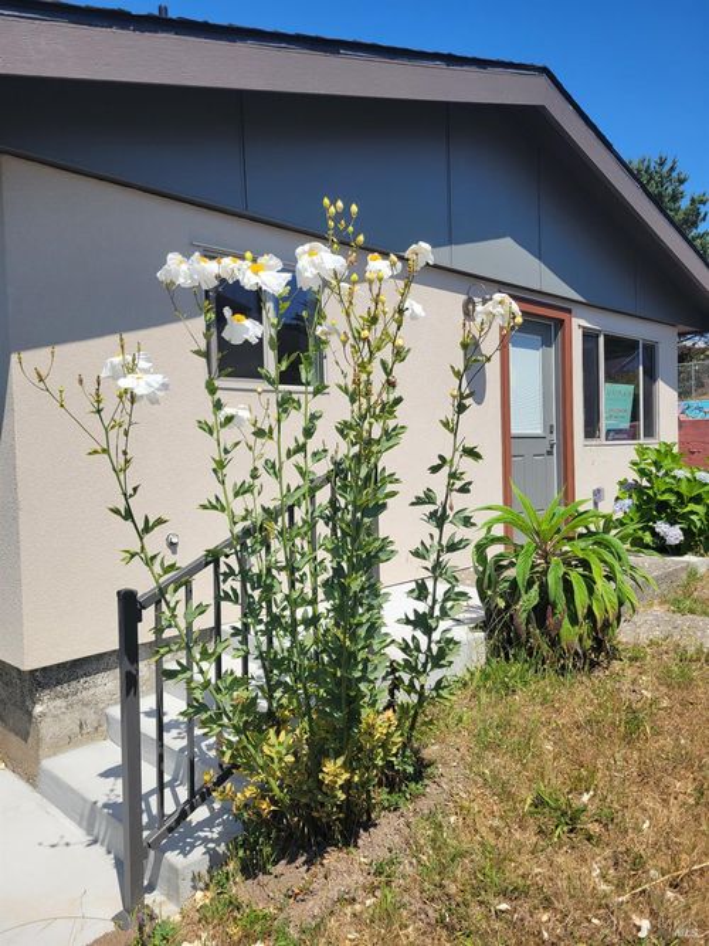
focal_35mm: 26
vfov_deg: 67.3
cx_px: 354
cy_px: 473
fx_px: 710
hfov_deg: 53.0
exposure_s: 1/2470
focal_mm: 5.4
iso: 40
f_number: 1.8
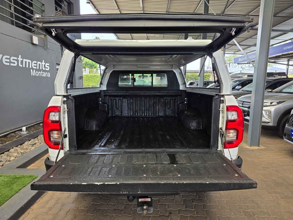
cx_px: 146
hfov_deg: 73.9
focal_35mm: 23
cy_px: 110
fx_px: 195
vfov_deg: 58.9
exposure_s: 1/180
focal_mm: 6.25
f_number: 1.7
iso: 32
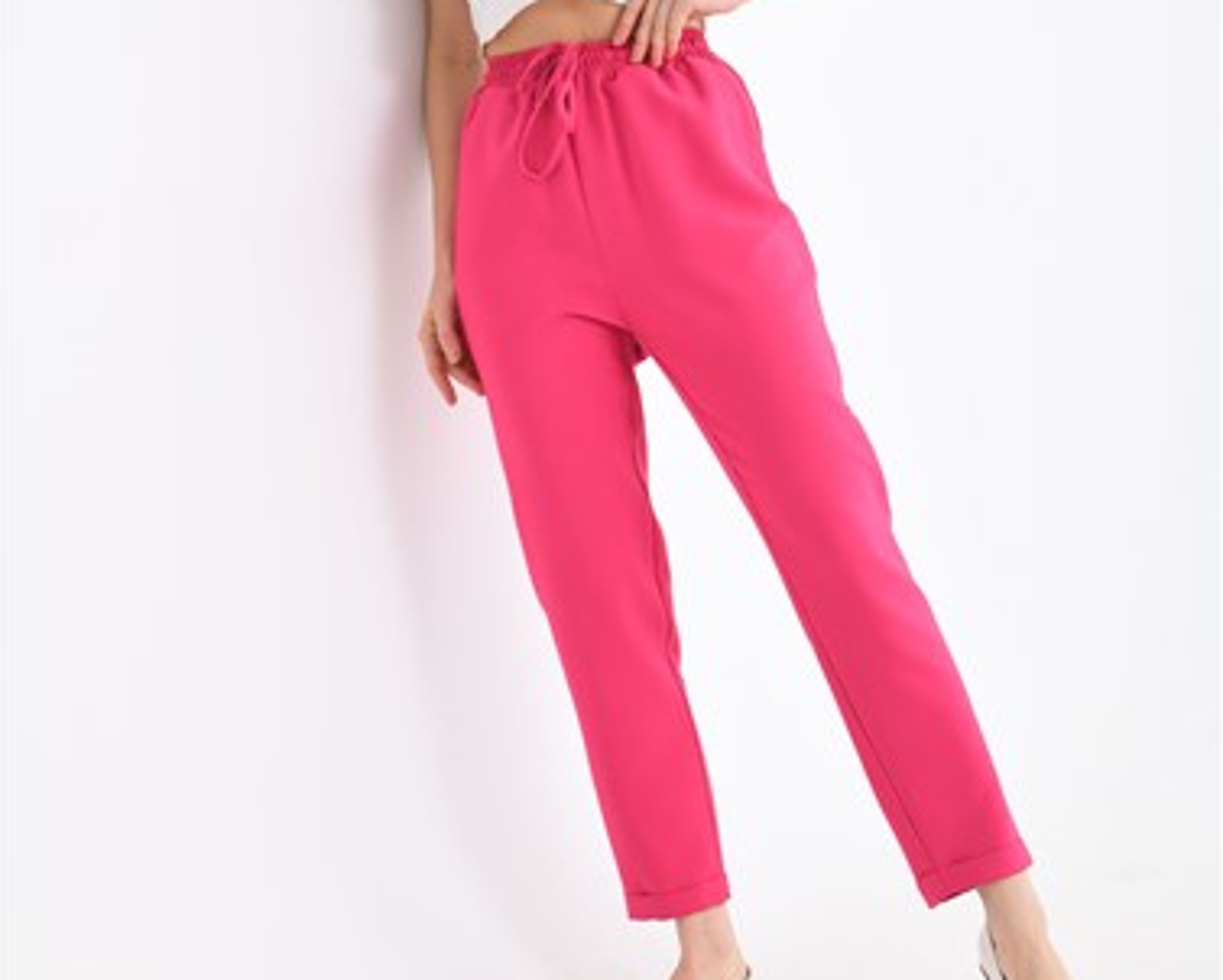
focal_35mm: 78
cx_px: 610
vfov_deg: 19.6
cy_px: 331
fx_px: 2825
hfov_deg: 24.4
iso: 160
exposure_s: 1/125
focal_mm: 55
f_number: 6.3
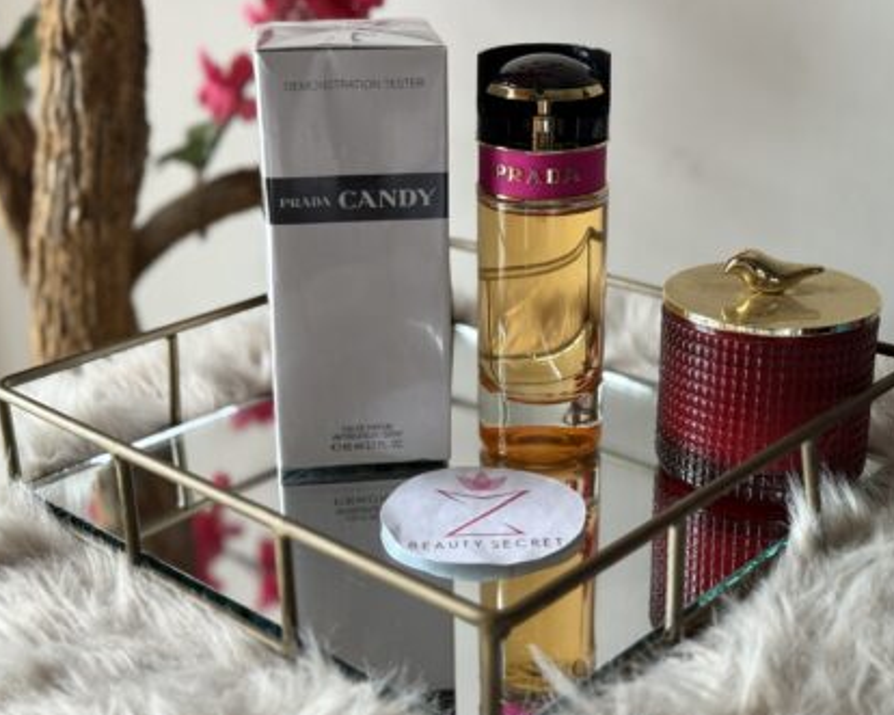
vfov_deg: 29.7
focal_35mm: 51
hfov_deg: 36.7
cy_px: 352
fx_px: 1349
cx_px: 458
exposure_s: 1/60
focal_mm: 6.76
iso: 250
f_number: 1.78
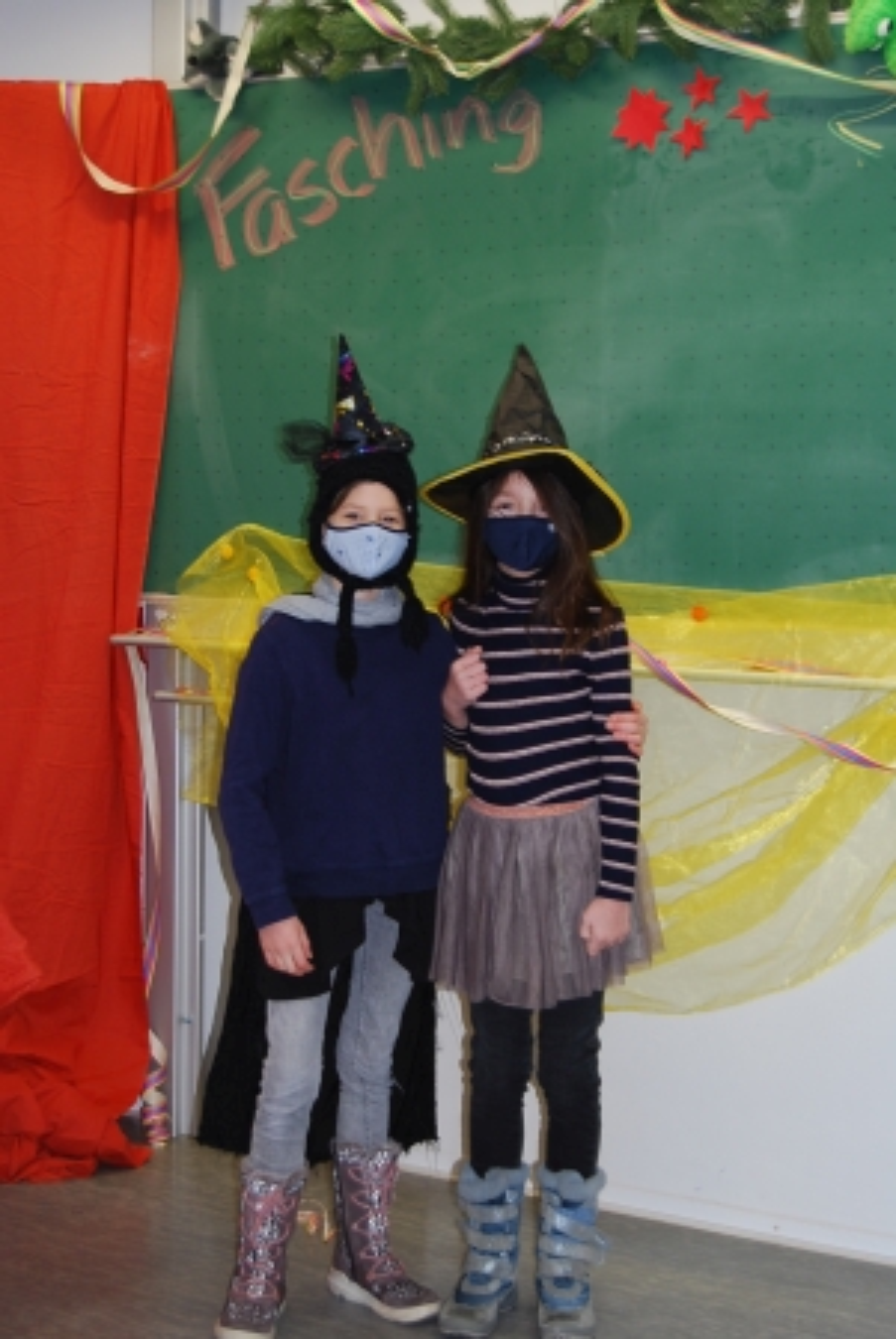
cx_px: 448
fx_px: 2123
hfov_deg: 23.8
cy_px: 670
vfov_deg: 35.0
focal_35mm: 57
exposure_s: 1/60
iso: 200
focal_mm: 38
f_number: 5
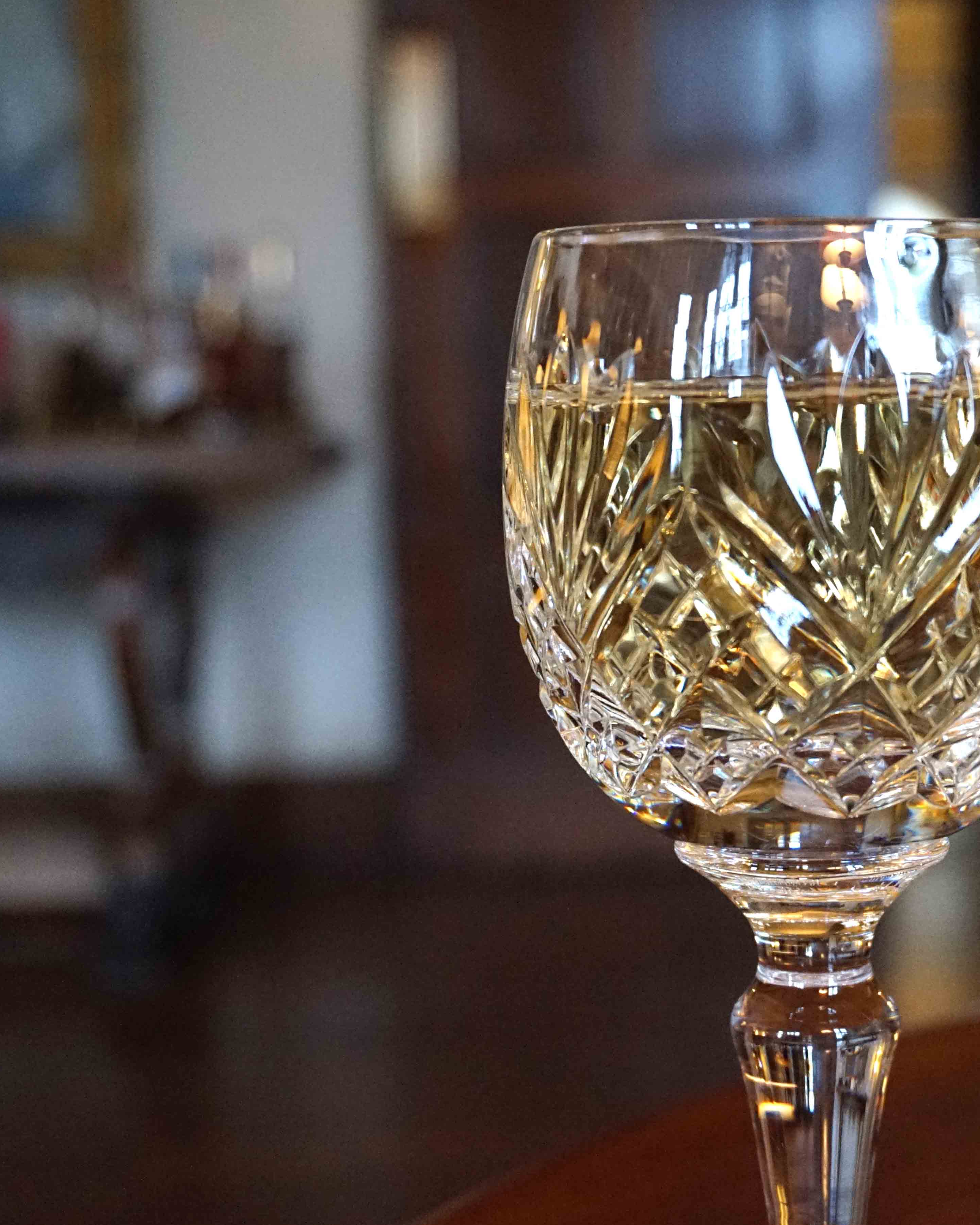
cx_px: 817
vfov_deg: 29.6
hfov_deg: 23.4
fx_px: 2320
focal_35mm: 64
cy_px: 611
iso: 3200
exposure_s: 1/50
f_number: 5
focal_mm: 30
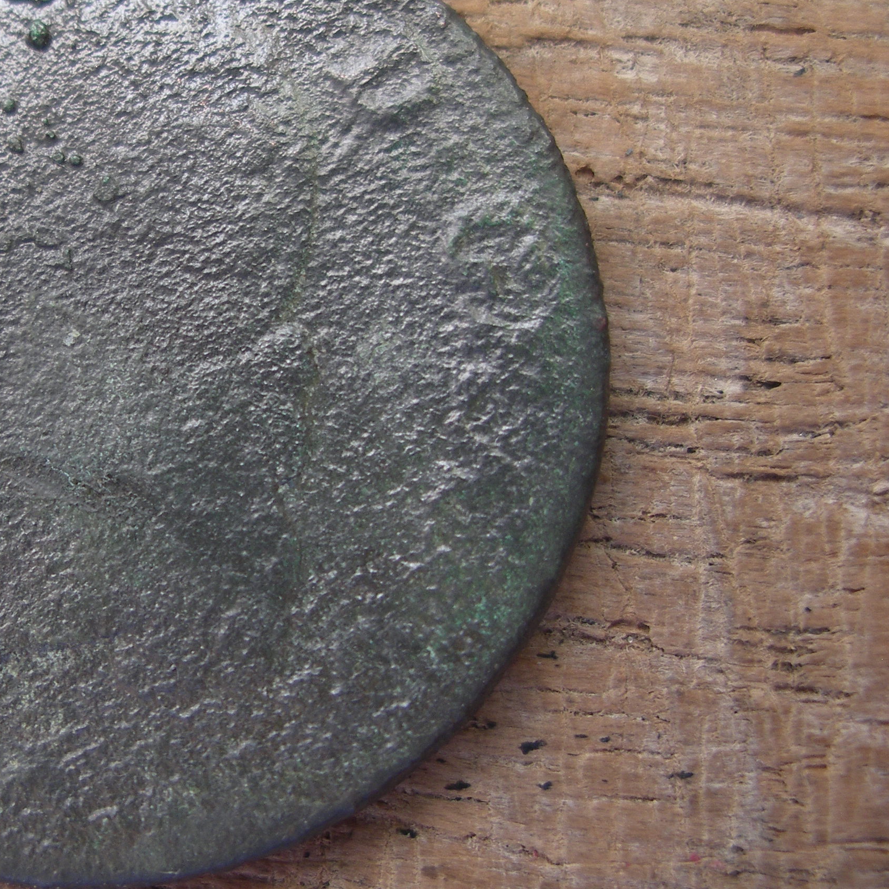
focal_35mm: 59
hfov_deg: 28.2
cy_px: 366
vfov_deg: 29.0
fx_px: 1714
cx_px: 131
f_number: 2.8
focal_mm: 7.8
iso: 80
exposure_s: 1/60
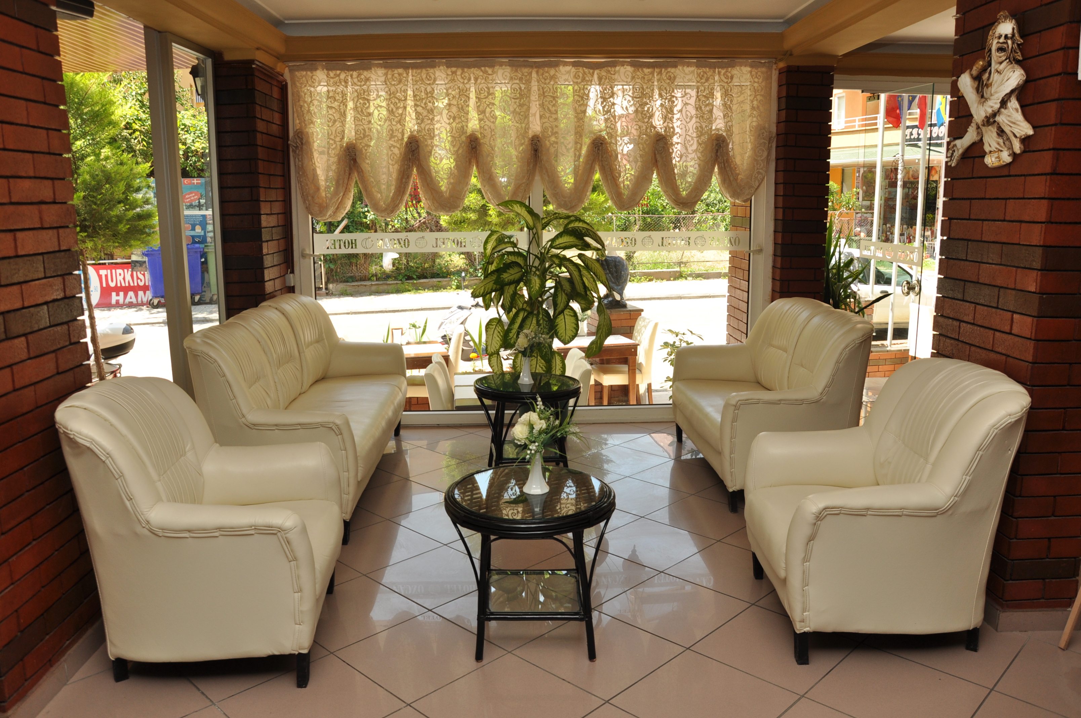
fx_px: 810
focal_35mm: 27
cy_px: 359
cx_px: 540
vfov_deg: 47.8
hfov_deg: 67.4
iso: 200
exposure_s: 1/160
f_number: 6.3
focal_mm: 18
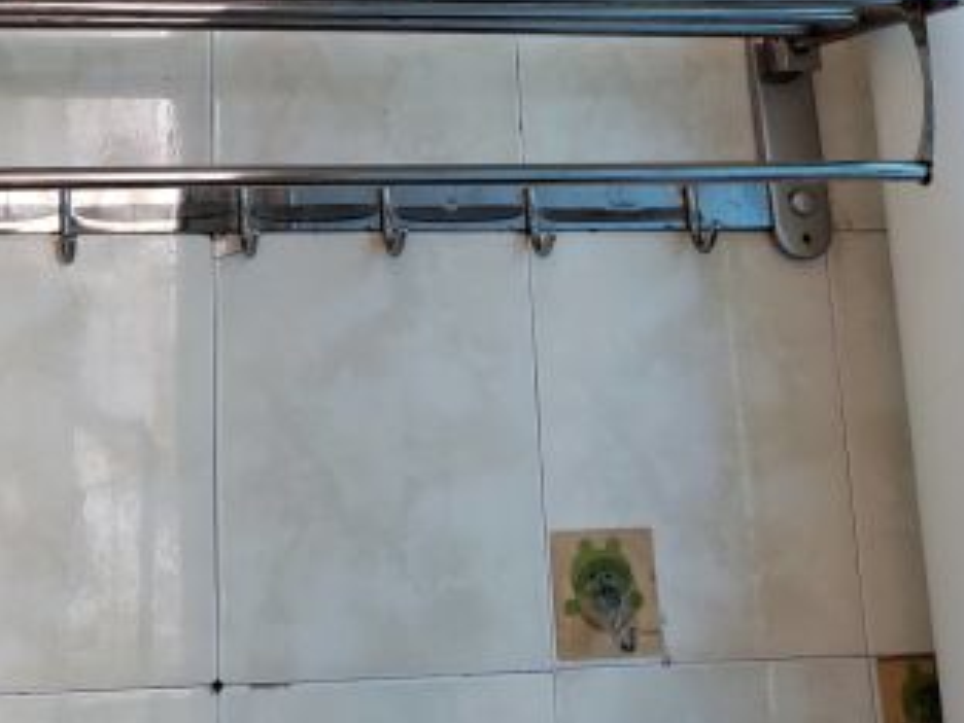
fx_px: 2924
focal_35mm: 105
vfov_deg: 13.7
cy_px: -154
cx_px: 235
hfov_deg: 18.6
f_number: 1.88
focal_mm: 5.59
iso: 218
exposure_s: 1/100
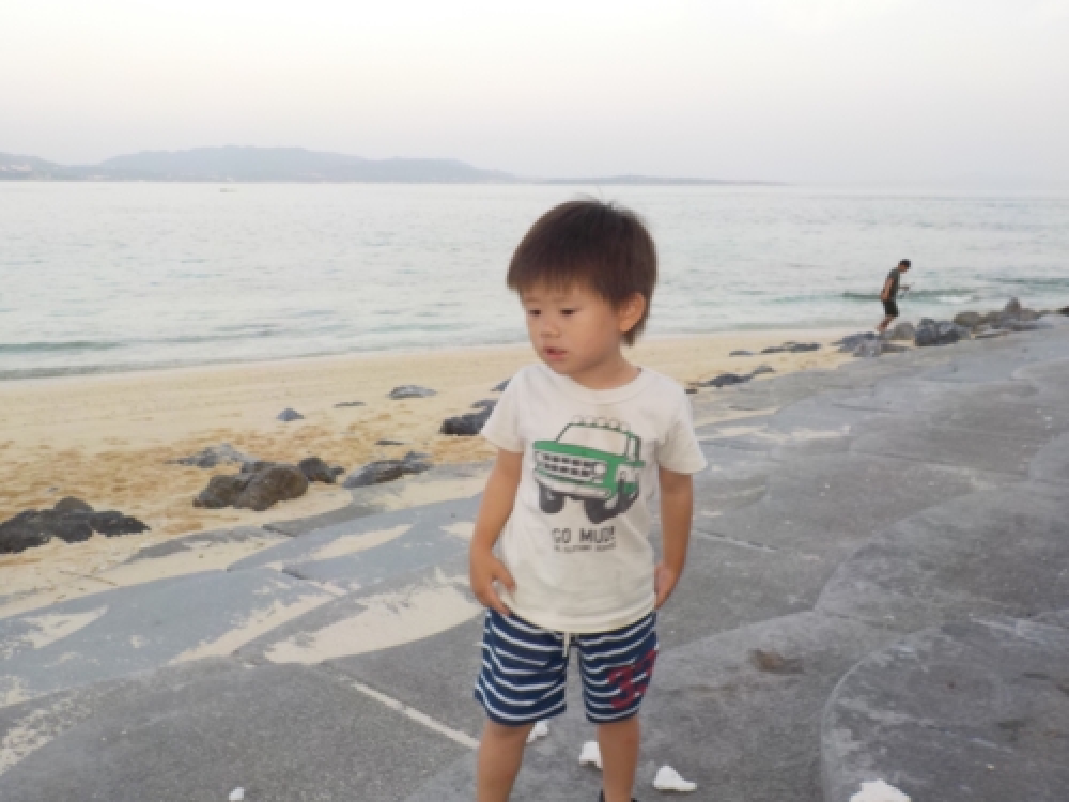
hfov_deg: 60.0
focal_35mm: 30
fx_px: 926
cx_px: 534
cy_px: 401
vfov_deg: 46.8
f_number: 3.3
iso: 125
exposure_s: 1/100
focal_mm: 4.1
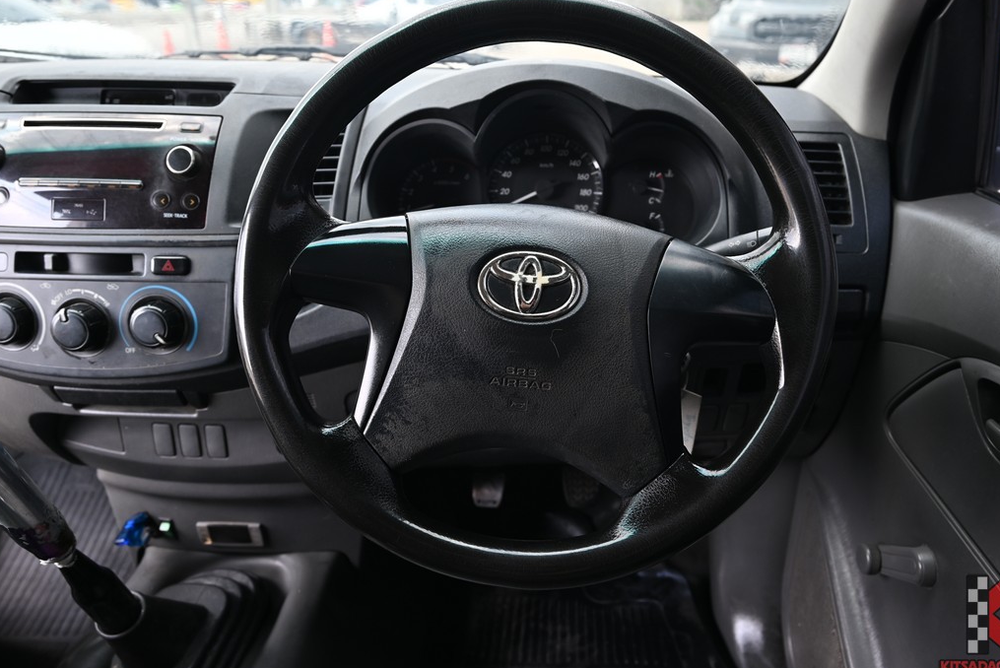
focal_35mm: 26
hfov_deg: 69.3
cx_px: 528
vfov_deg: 49.6
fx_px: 723
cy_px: 319
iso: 280
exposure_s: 1/90
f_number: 5.6
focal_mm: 24
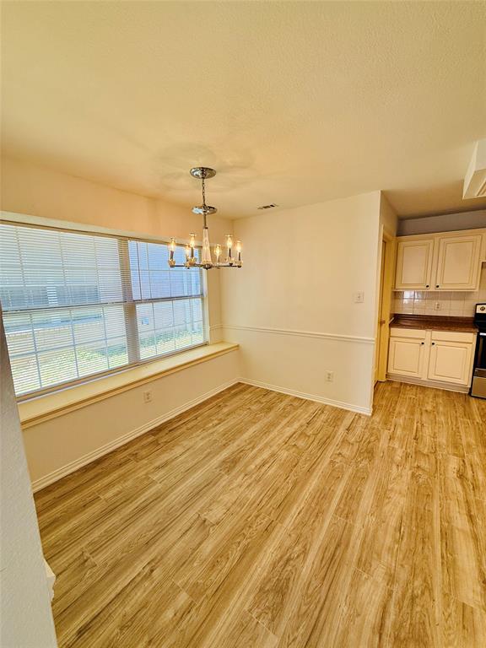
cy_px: 324
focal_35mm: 14
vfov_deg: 102.1
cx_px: 243
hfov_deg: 85.7
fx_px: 262
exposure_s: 1/120
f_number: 2.2
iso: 64
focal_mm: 2.22
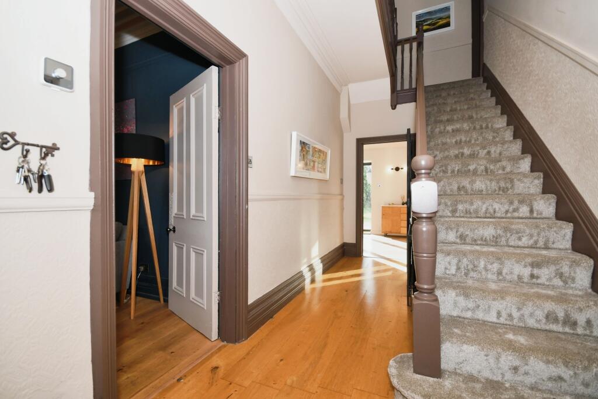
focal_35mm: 15
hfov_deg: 100.4
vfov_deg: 77.3
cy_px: 200
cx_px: 299
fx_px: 249
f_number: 8
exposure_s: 1/60
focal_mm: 10
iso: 400
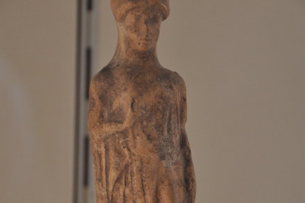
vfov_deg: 5.4
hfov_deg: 8.1
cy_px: 183
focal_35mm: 255
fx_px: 2160
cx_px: 152
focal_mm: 112
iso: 640
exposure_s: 1/100
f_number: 5.3
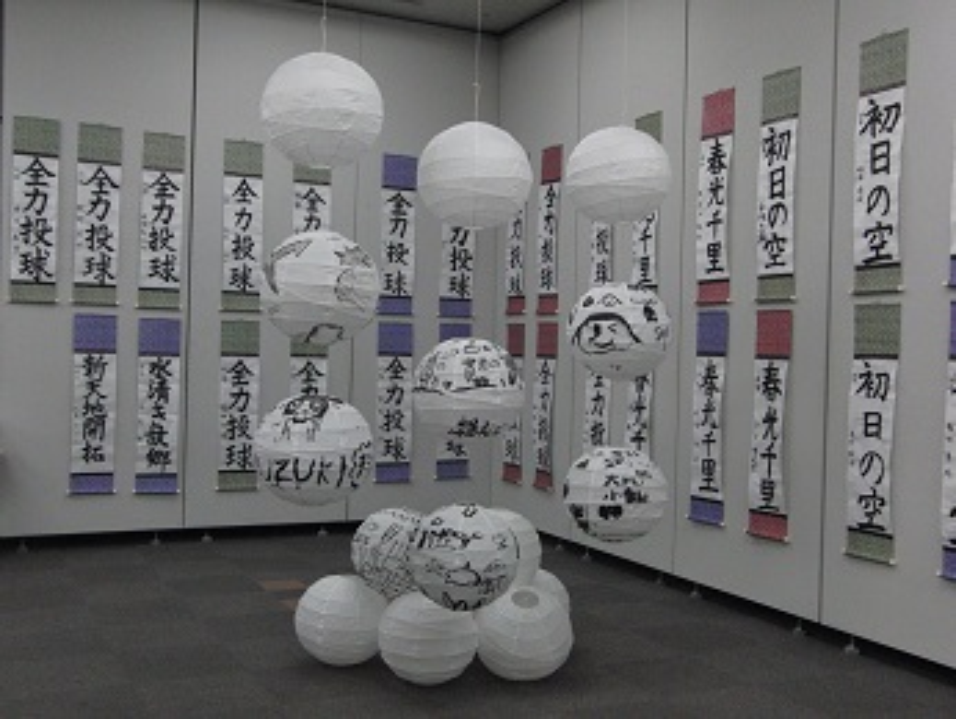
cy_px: 360
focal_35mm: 41
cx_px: 478
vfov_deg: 35.2
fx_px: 1133
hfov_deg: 45.7
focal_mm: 7.2
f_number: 3.1
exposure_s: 1/100
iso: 400
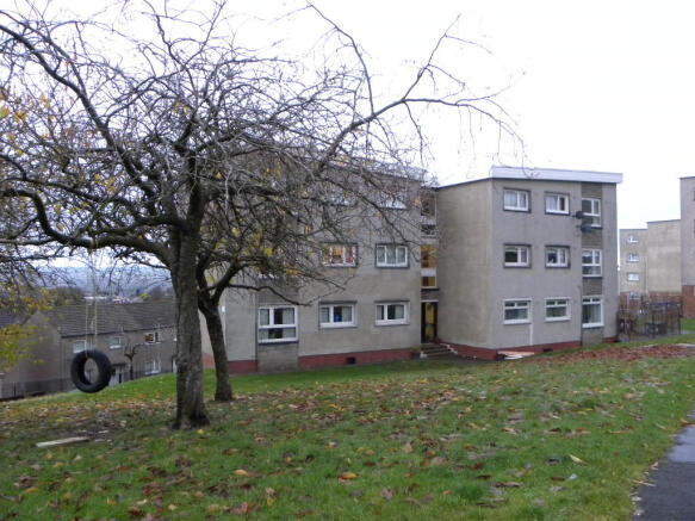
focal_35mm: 29
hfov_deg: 61.7
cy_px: 260
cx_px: 348
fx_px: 582
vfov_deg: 48.2
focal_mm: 5.2
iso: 400
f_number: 2.8
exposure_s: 1/40.3
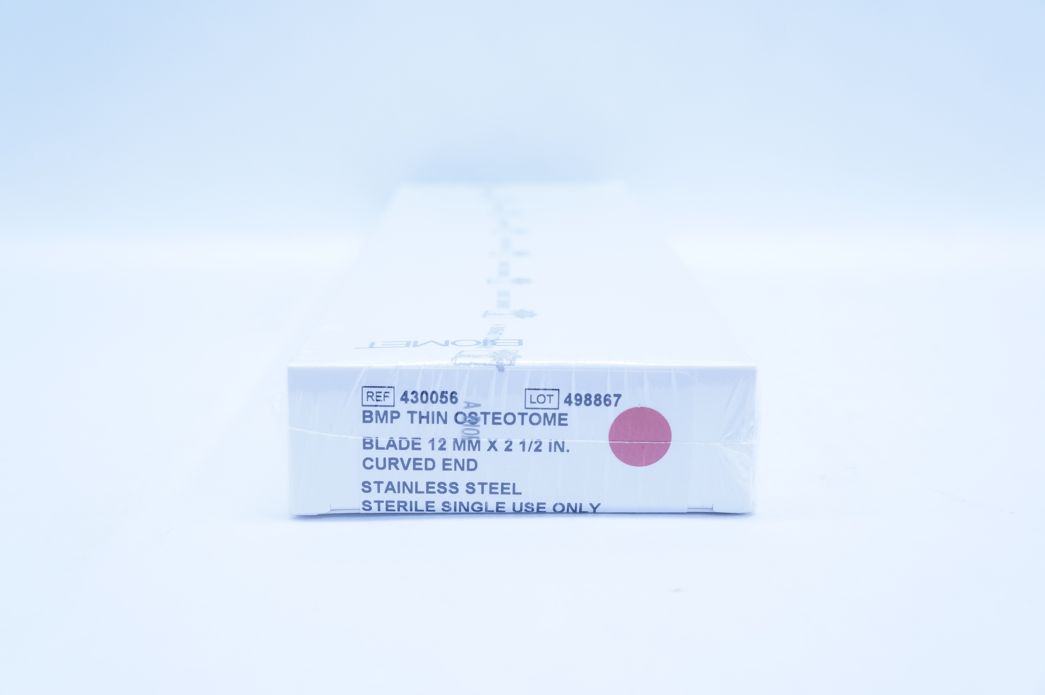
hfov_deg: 46.4
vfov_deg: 31.8
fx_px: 1218
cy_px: 348
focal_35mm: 42
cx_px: 522
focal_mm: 28
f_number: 5.6
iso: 800
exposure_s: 1/160
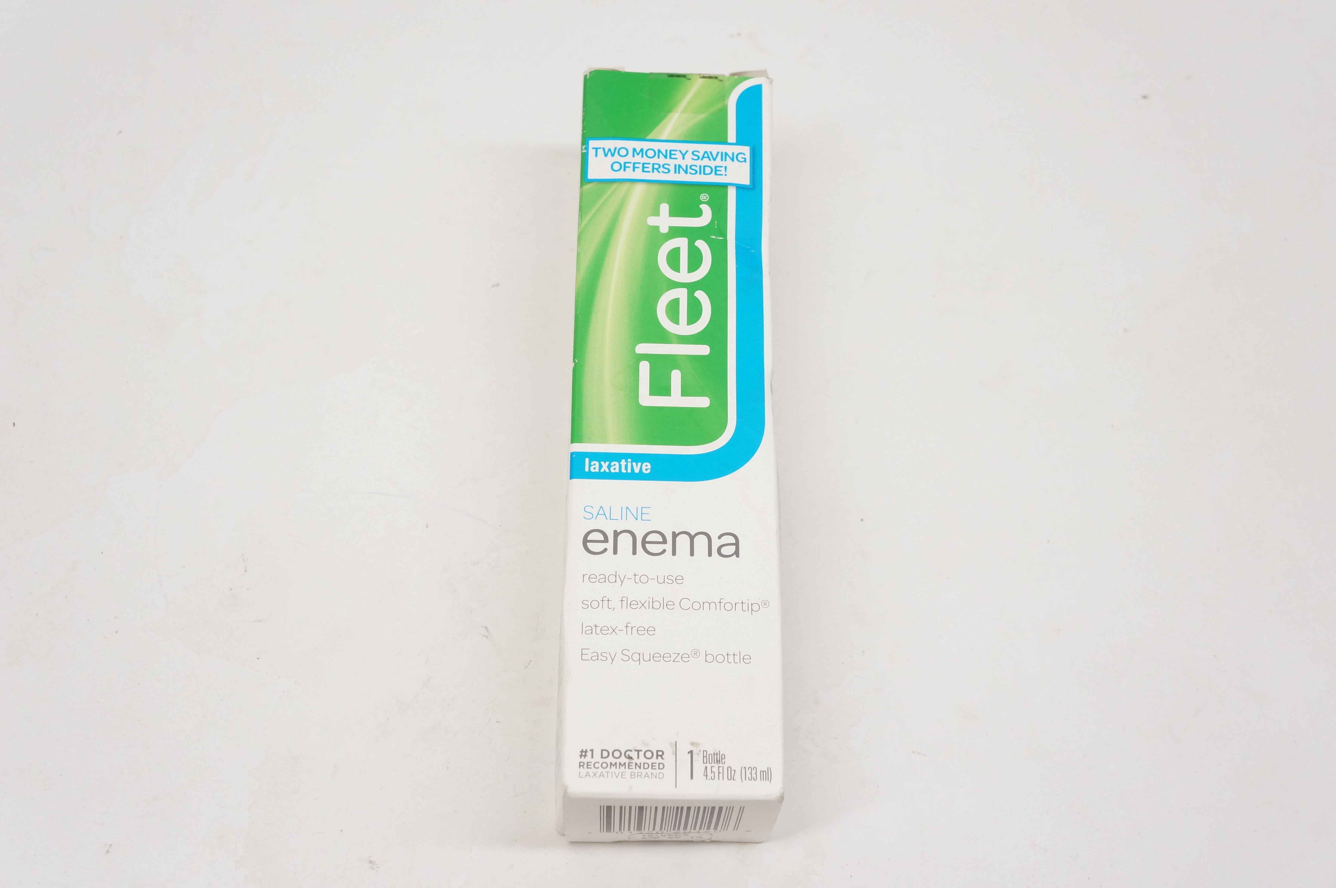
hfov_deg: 43.6
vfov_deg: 29.8
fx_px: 1668
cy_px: 444
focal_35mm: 45
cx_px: 668
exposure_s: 1/125
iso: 800
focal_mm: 30
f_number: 7.1
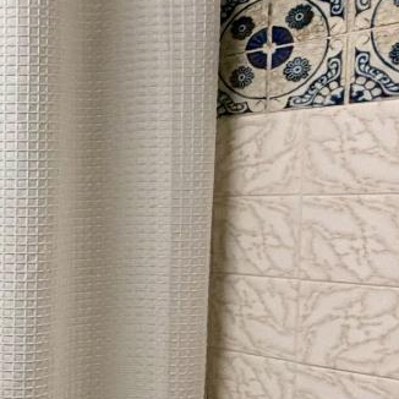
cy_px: 260
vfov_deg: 29.9
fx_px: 743
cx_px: -337
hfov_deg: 20.3
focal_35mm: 57
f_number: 2.2
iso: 320
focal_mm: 2.22
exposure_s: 1/60
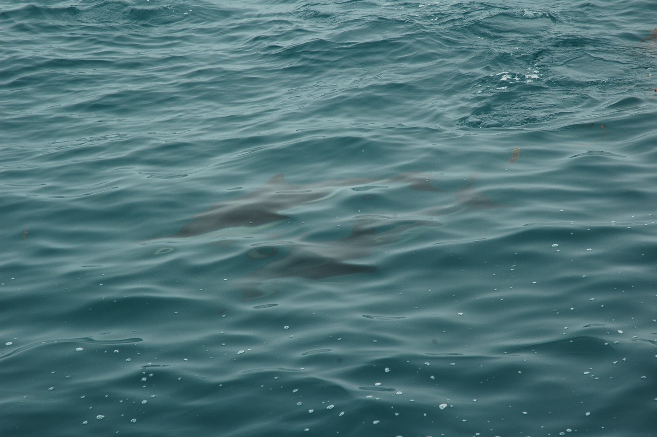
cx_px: 328
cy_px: 218
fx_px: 1915
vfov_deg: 13.0
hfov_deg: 19.5
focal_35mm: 105
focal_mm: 70
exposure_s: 1/320
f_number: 10
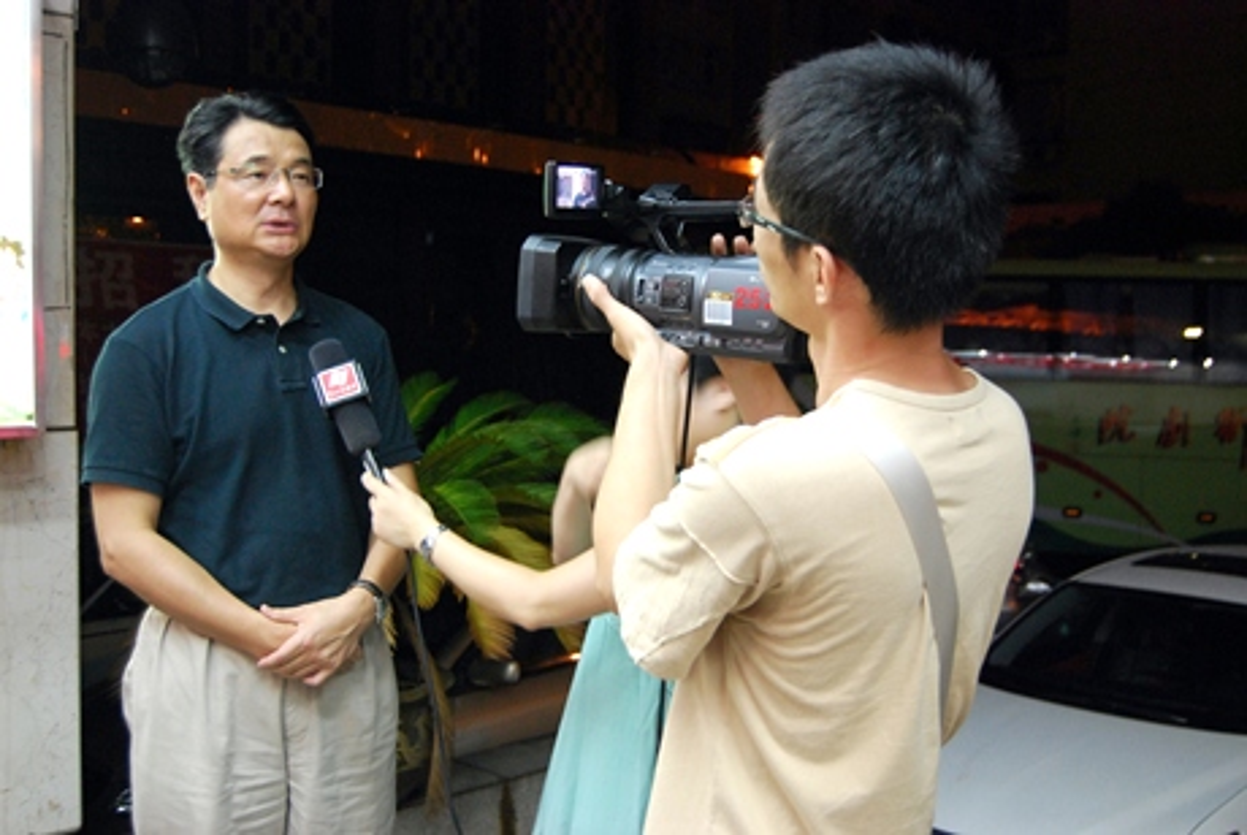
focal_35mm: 39
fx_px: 1353
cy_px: 418
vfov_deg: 34.3
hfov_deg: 49.5
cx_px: 624
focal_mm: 26
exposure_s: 1/13
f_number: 4.2
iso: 800
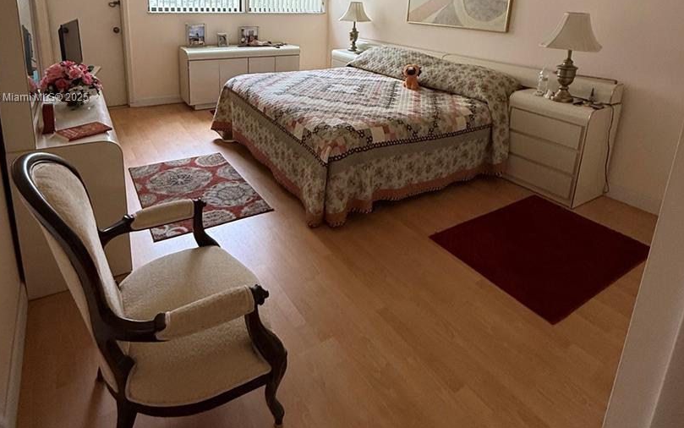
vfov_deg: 52.2
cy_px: 98
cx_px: 315
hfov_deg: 79.5
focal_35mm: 22
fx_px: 410
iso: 250
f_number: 2.2
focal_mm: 2.22
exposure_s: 1/60
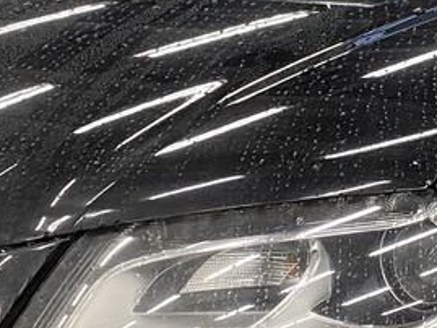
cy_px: 89
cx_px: 435
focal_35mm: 139
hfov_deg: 14.0
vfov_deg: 10.7
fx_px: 1756
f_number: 1.8
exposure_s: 1/50
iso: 125
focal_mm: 4.25
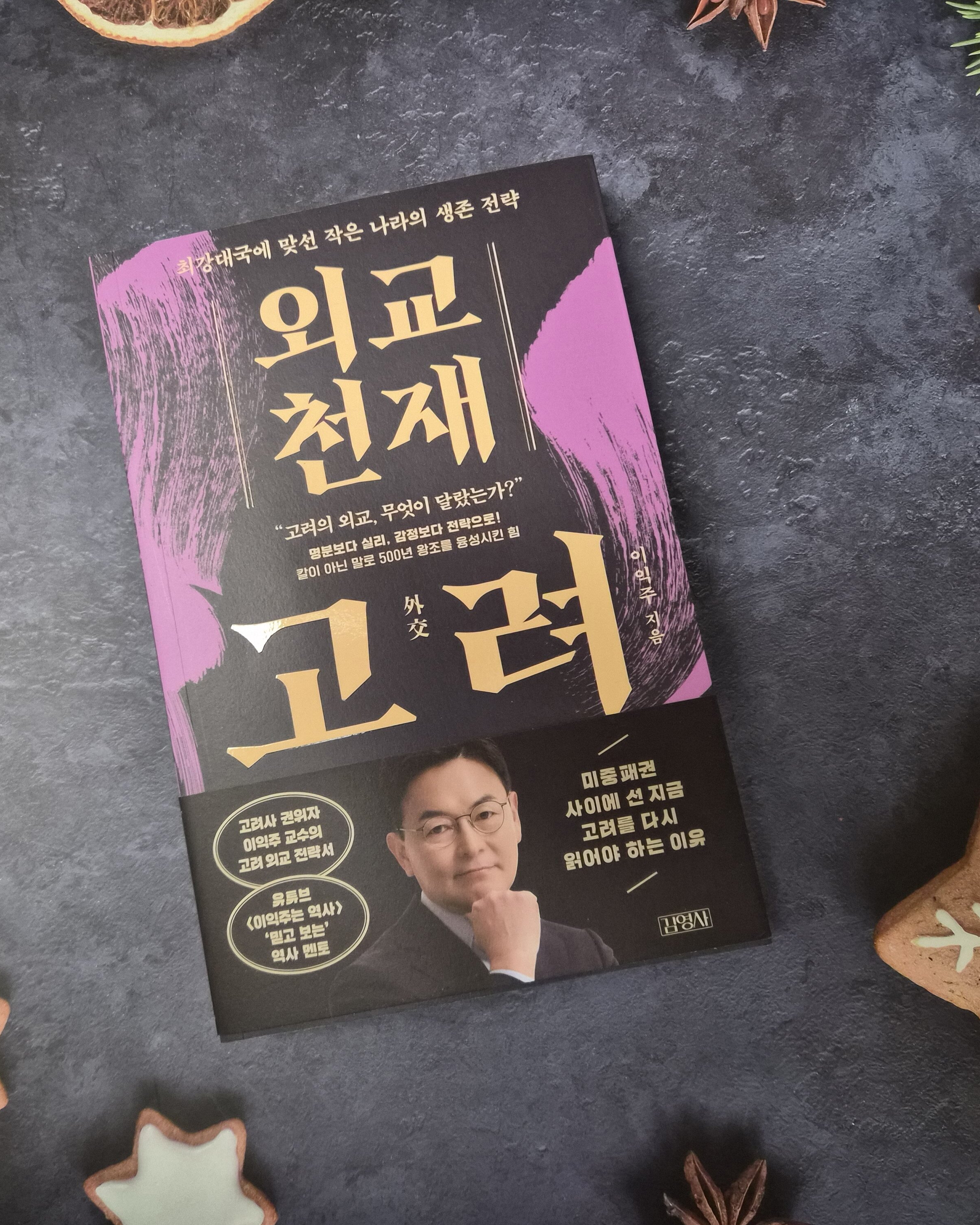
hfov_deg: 48.5
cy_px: 614
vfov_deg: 58.8
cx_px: 450
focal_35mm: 30
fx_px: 1087
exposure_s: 1/34
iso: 1250
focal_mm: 5.4
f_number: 1.8
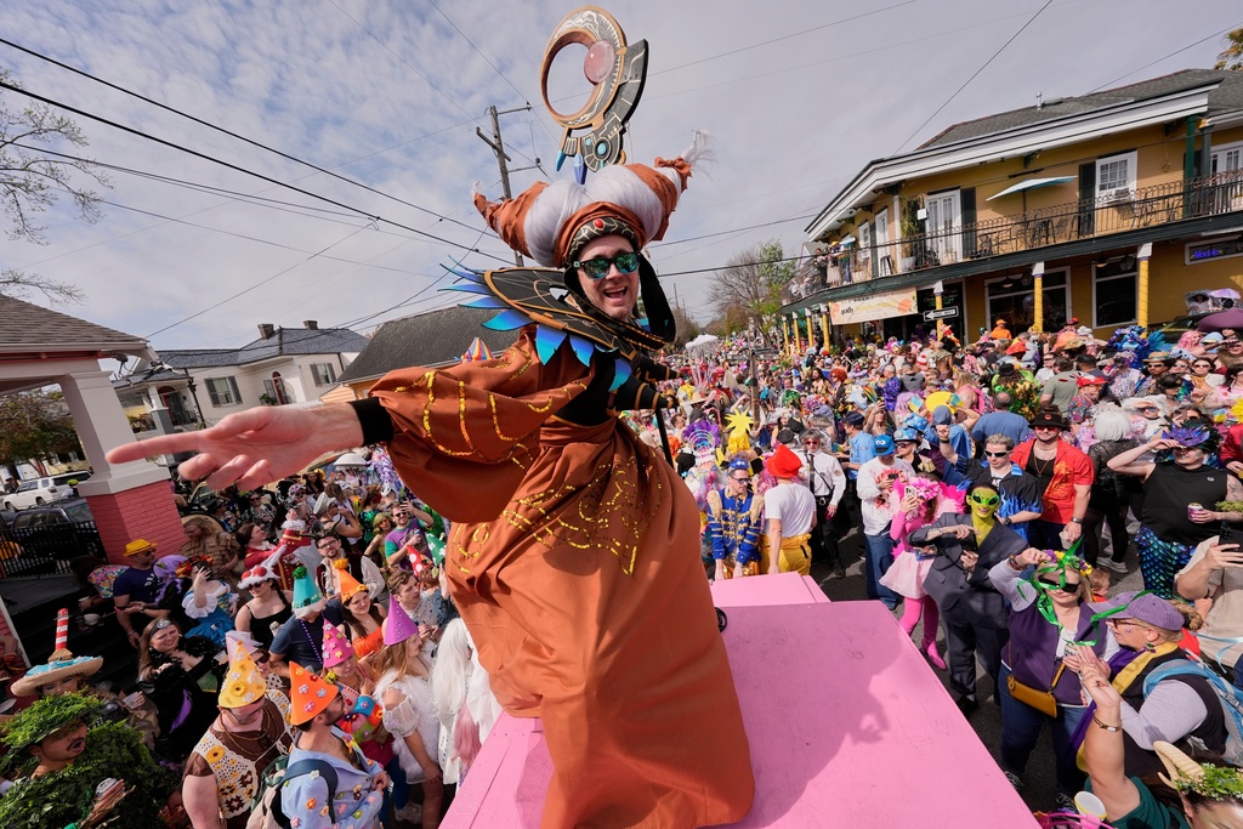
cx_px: 622
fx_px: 414
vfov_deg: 90.0
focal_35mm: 12
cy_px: 414
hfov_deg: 112.6
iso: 640
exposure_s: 1/5000
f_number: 5.6
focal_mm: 12
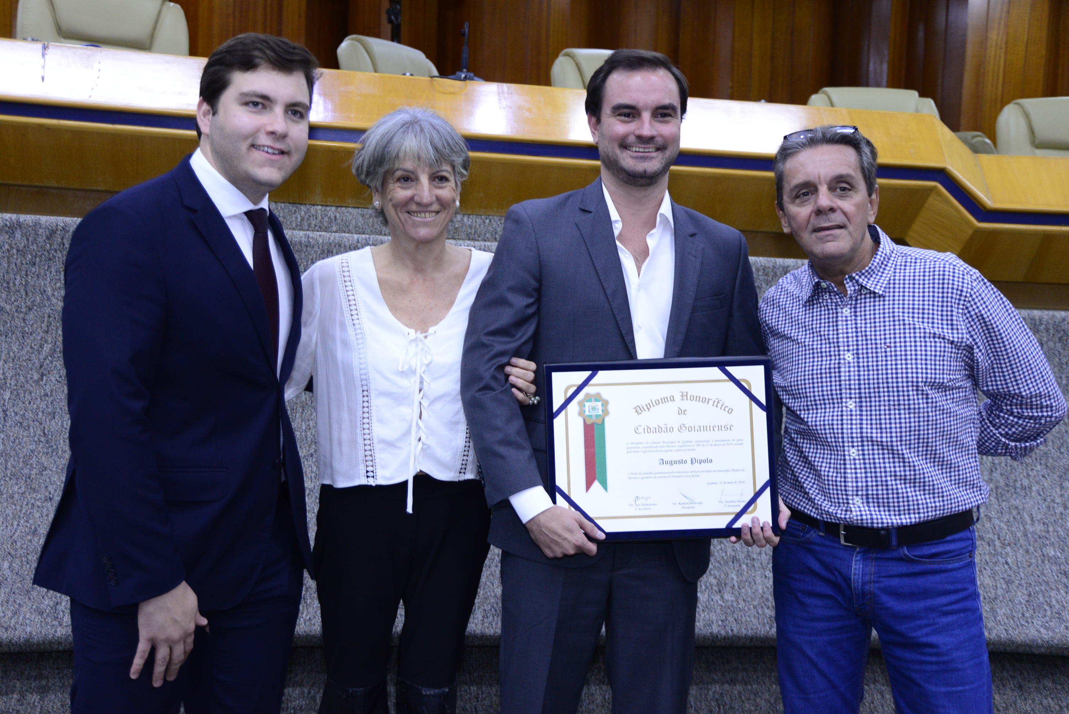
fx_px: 1337
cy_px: 357
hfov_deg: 43.6
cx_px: 534
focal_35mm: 45
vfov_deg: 29.9
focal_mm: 45
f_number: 4.5
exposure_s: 1/60
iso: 2000
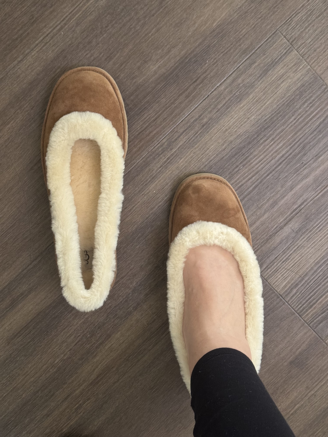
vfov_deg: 39.7
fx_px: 606
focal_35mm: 48
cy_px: 218
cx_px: 164
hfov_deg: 30.3
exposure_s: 1/40
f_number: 1.8
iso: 320
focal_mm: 6.8
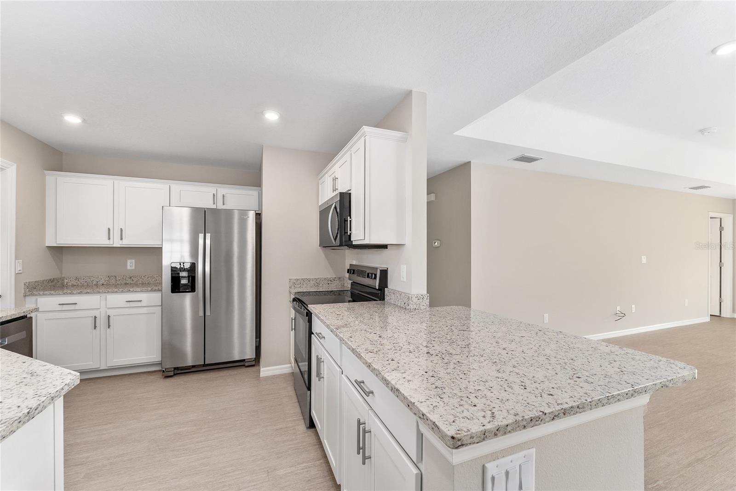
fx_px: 286
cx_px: 368
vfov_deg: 81.2
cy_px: 246
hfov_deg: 104.3
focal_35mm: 14
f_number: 8
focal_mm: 14
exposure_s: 1/15
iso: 400
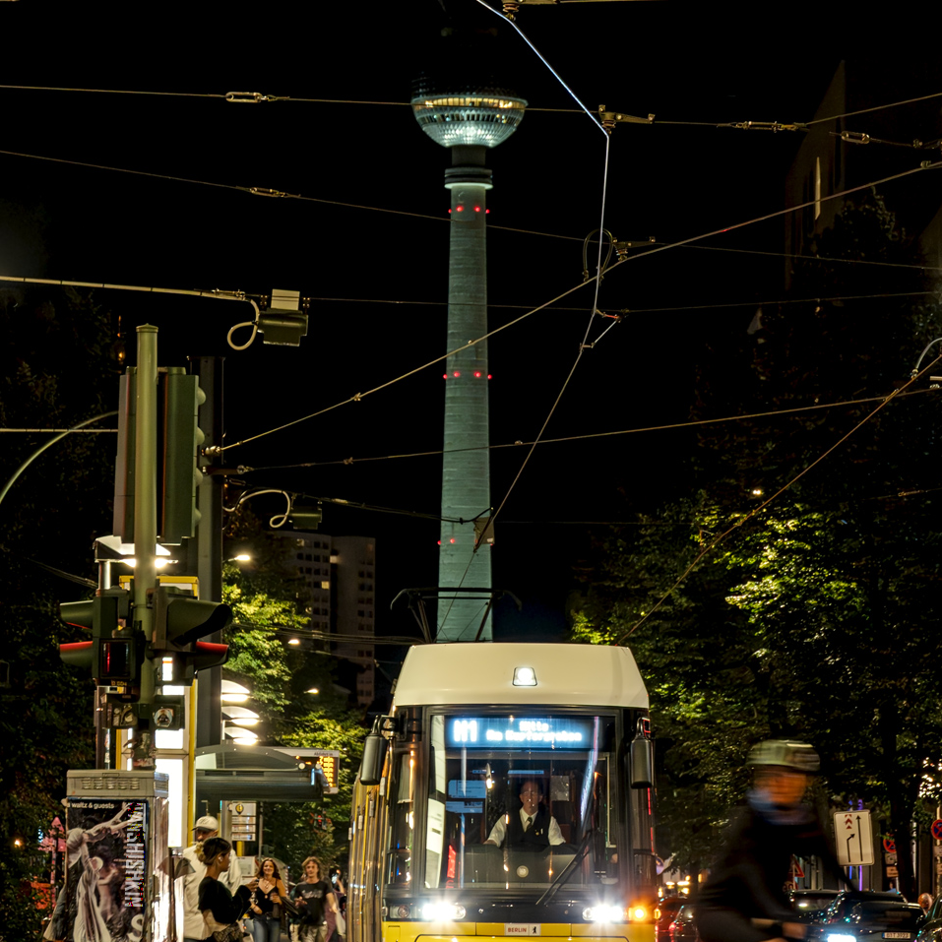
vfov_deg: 10.6
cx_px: 471
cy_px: 496
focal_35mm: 165
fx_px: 5080
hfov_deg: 10.6
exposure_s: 1/13
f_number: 5.6
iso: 2500
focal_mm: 86
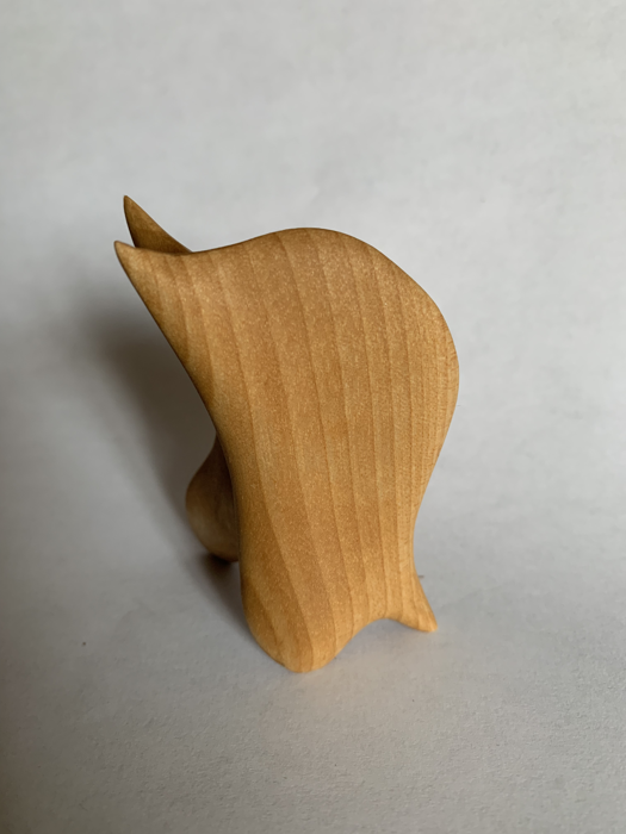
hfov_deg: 53.1
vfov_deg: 67.3
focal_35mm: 26
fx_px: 627
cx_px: 313
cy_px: 417
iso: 100
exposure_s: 1/67
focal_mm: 4.25
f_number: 1.8
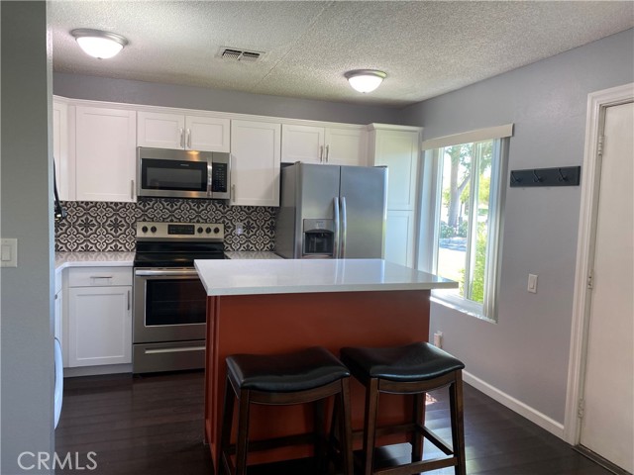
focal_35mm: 26
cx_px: 317
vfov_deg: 53.1
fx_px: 476
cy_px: 238
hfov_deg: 67.3
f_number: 1.8
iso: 100
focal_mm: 4.25
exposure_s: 1/120
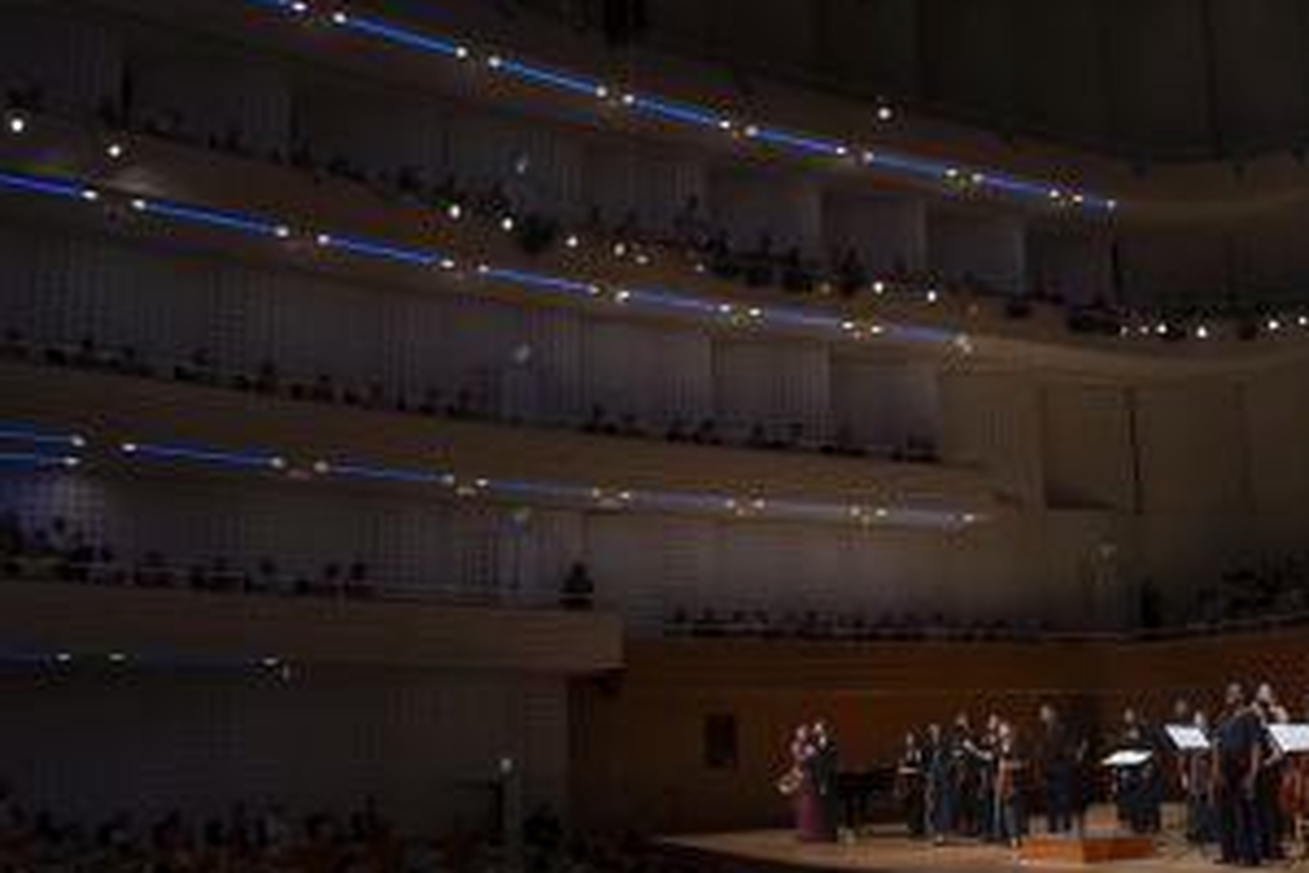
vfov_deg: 40.7
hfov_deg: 58.4
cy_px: 574
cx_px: 768
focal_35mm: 32
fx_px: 1163
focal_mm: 24
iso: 1600
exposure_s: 1/160
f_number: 5.6
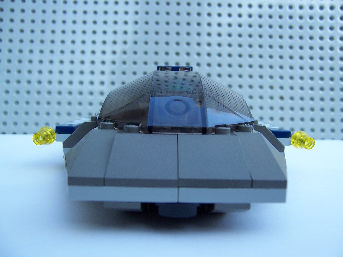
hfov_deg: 55.4
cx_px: 172
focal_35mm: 33
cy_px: 128
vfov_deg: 42.9
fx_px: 327
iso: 80
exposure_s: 1/90
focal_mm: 5.5
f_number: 3.4
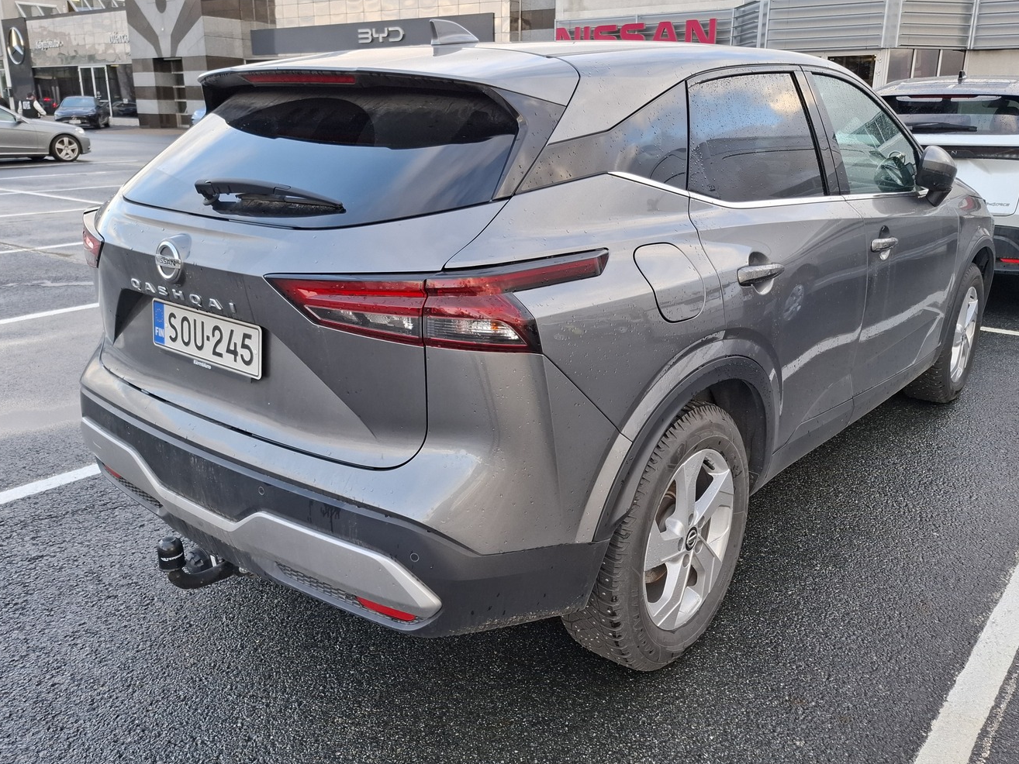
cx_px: 560
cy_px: 376
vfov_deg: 49.8
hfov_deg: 63.3
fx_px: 824
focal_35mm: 28
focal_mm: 5.54
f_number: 1.8
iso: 50
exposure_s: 1/214
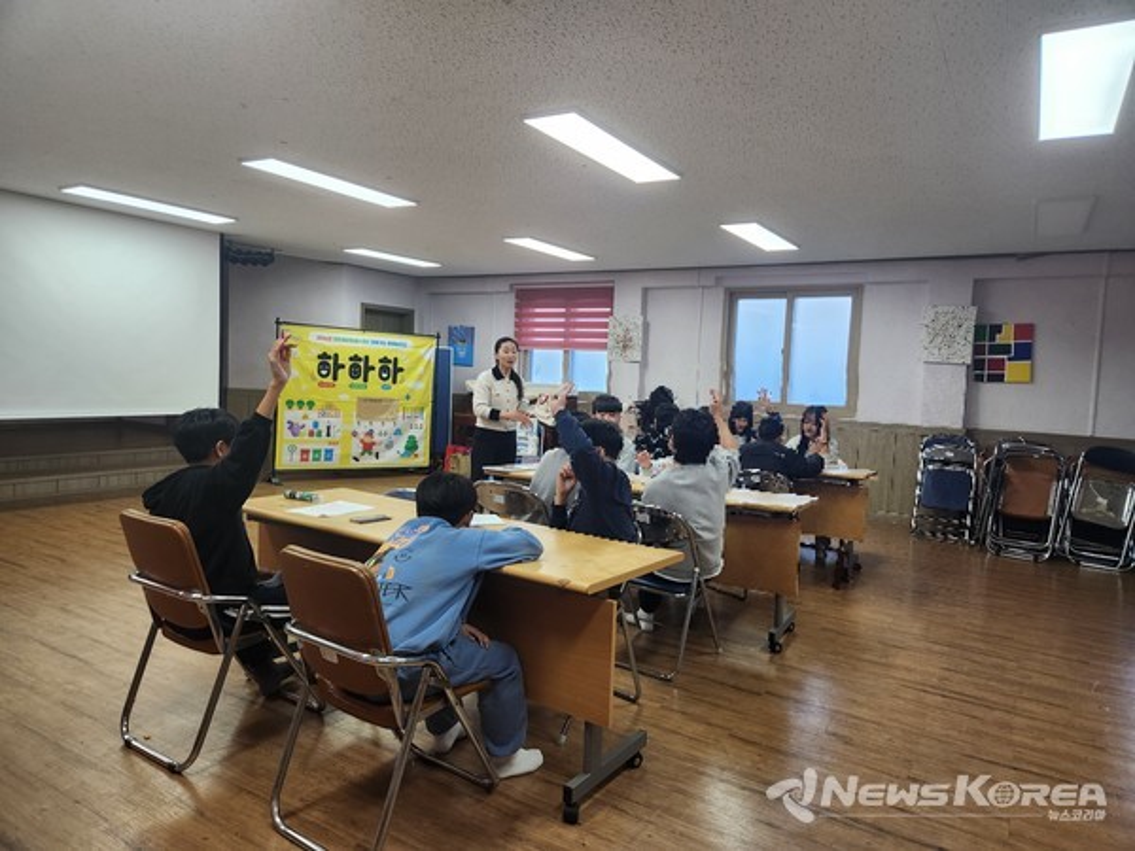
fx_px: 754
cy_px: 426
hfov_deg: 73.9
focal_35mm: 23
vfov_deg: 58.9
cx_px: 568
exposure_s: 1/180
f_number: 1.8
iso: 125
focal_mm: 5.4
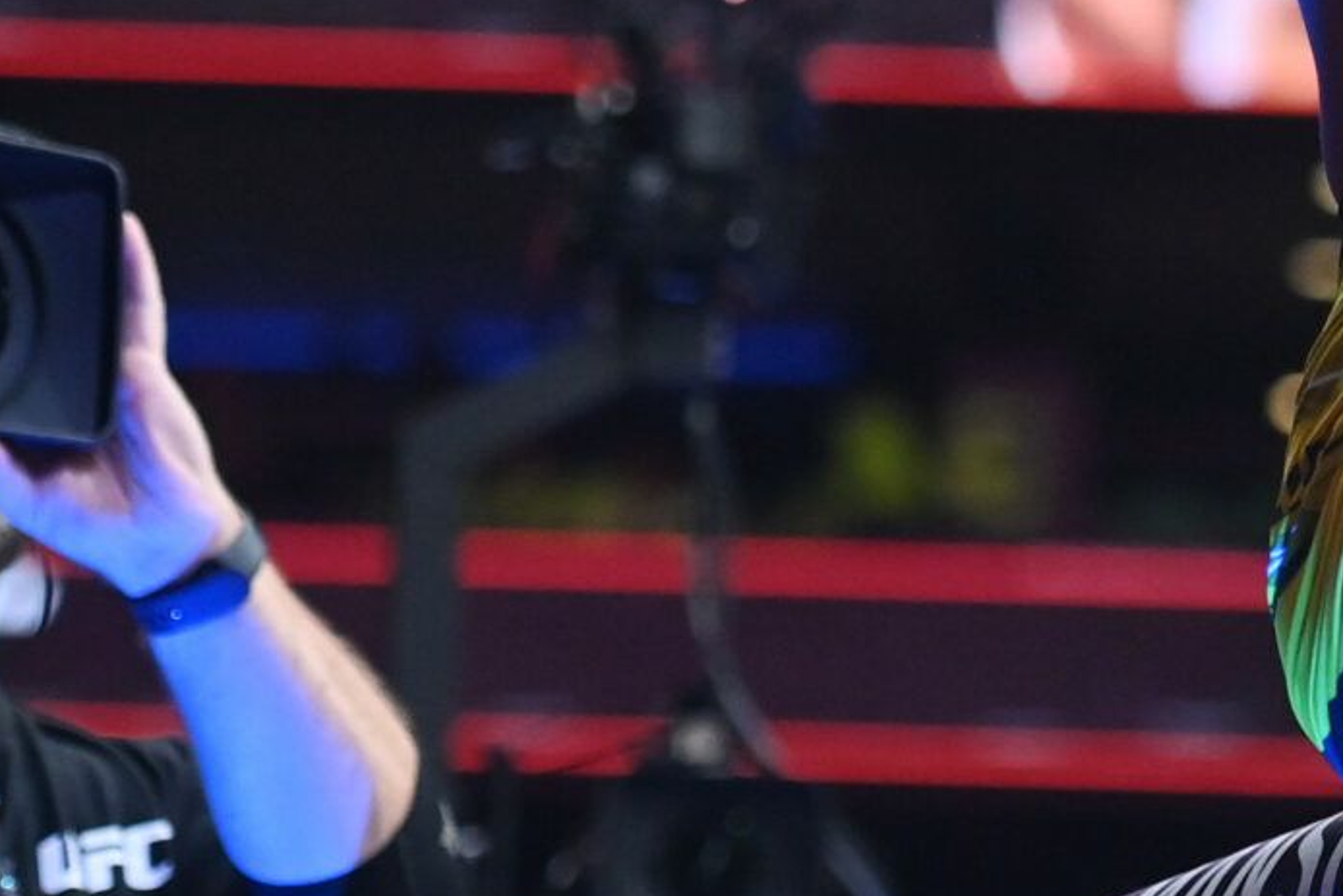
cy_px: -713
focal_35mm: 369
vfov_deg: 3.7
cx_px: 1809
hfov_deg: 5.5
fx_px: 13768
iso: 3200
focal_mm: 100
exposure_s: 1/1000
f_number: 3.5
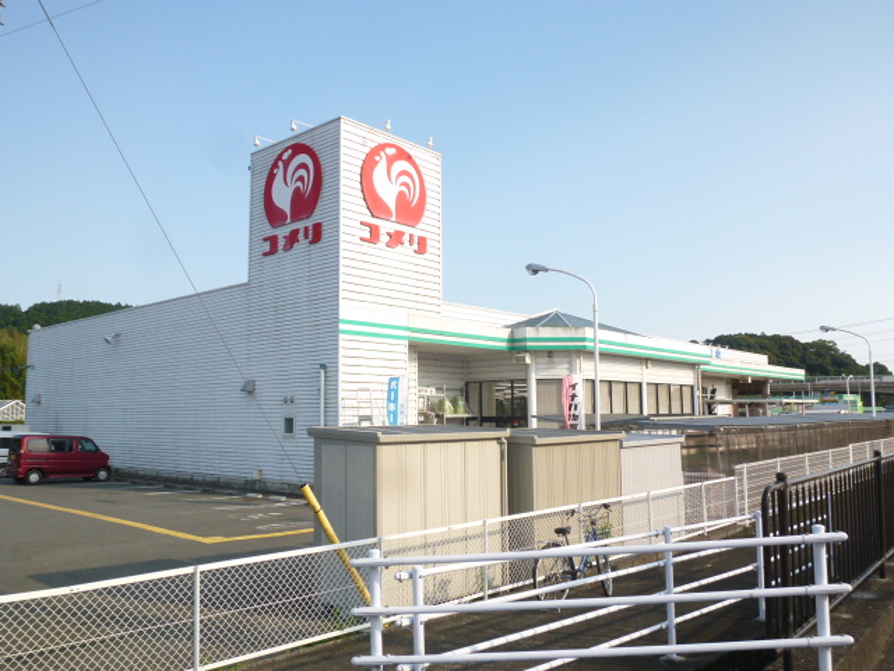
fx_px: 749
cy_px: 336
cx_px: 447
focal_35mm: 29
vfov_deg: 48.2
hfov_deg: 61.7
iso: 100
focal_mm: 5.1
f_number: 4
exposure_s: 1/500
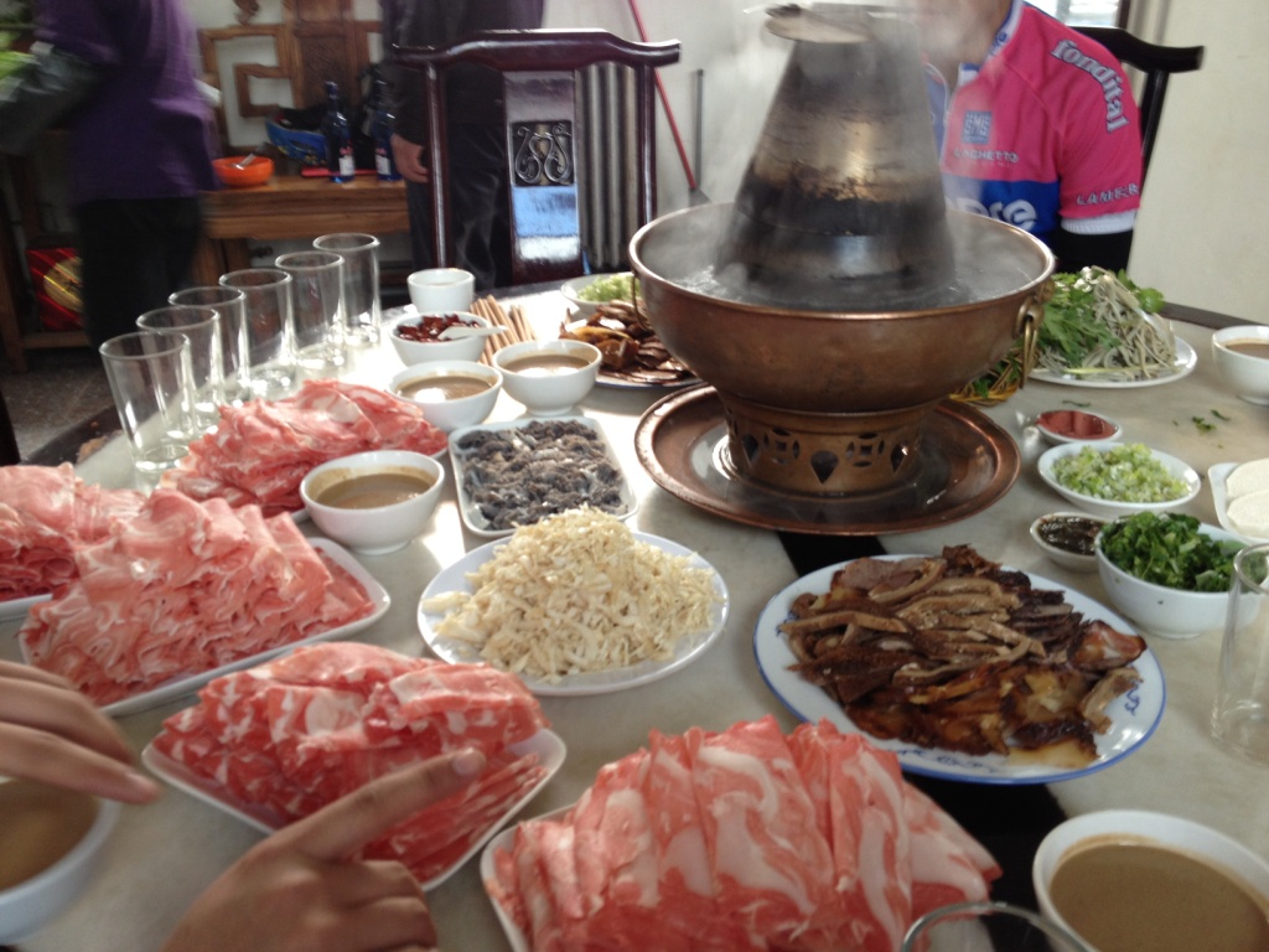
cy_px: 476
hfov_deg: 52.6
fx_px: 1283
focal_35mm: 35
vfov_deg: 40.7
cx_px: 634
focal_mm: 4.28
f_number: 2.4
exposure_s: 1/20
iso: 64
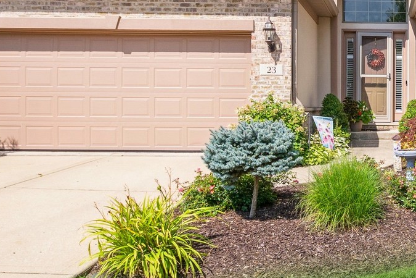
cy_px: 51
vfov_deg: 35.5
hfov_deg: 46.0
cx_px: 402
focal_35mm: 36
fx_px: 416
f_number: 7.1
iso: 250
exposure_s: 1/500
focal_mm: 10
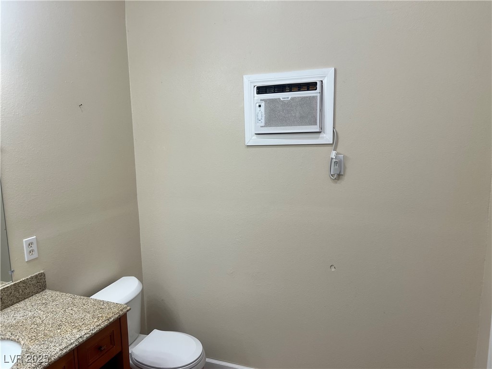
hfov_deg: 67.3
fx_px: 370
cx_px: 246
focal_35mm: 26
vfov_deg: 53.1
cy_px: 184
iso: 50
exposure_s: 1/120
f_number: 1.5
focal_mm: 5.7
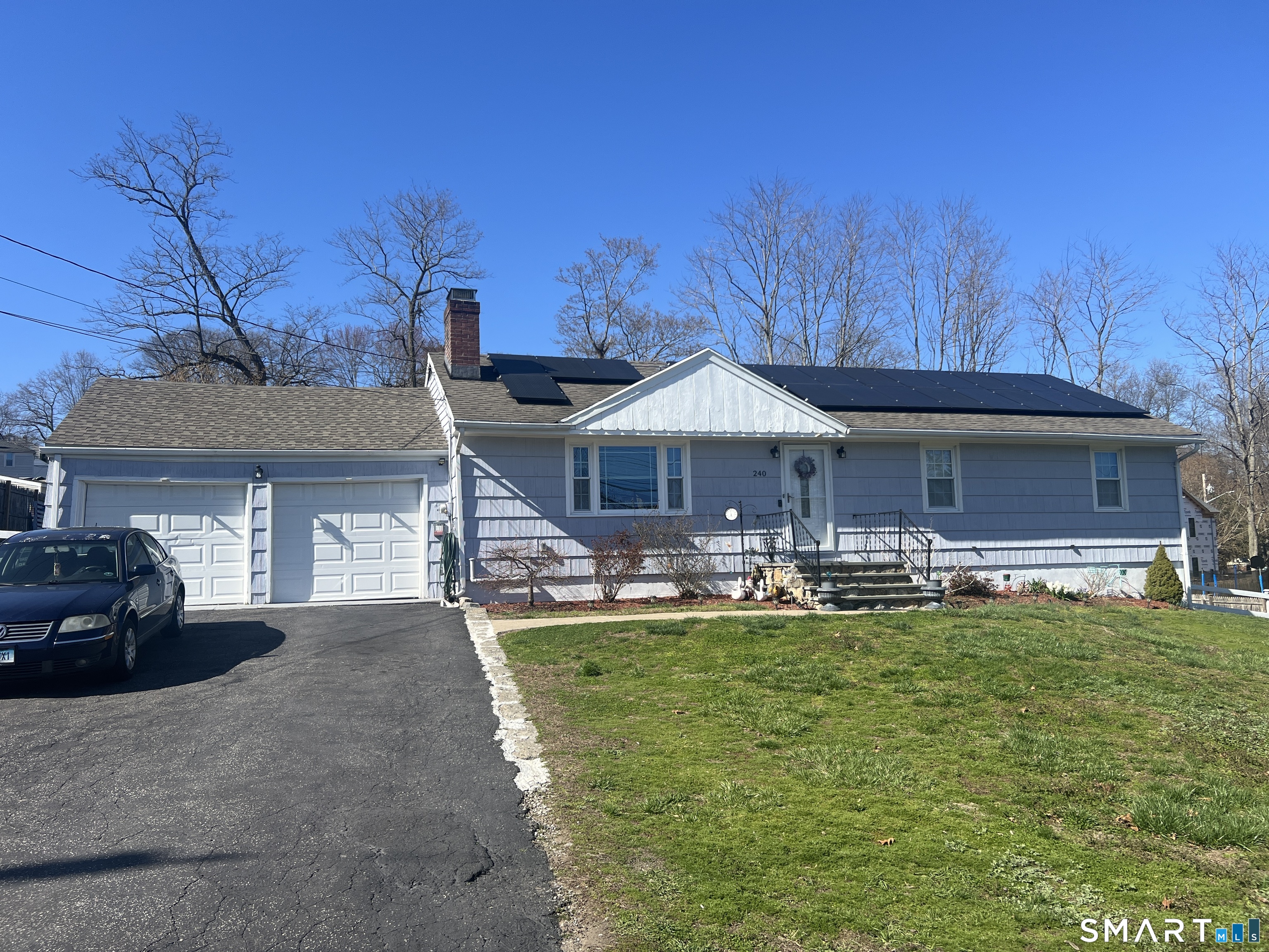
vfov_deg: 53.1
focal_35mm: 26
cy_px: 476
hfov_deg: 67.3
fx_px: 953
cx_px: 634
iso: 50
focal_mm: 5.7
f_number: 1.5
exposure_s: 1/3571
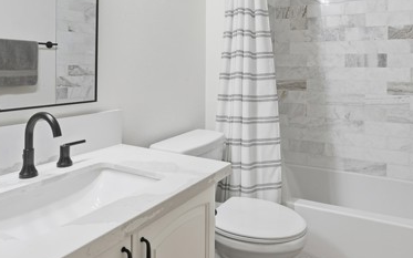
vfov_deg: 43.1
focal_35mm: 28
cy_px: 65
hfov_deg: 65.8
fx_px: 315
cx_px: 250
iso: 320
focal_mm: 16
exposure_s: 1/320
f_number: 8
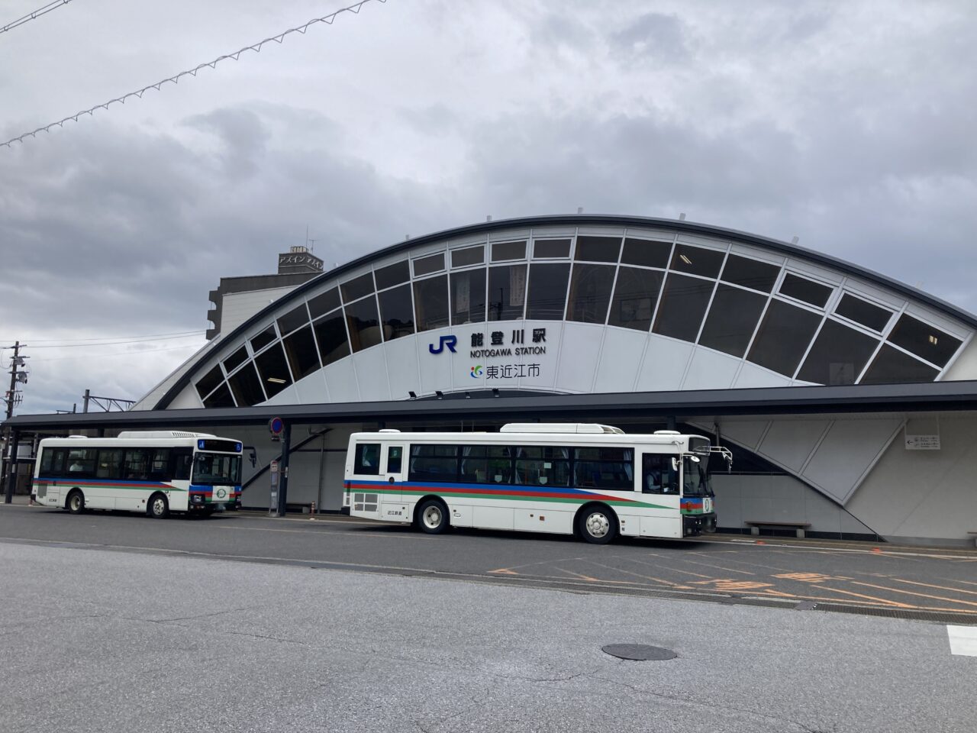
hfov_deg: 63.4
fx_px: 790
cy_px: 366
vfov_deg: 49.7
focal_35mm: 28
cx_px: 488
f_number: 1.8
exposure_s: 1/3247
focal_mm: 3.99
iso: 20
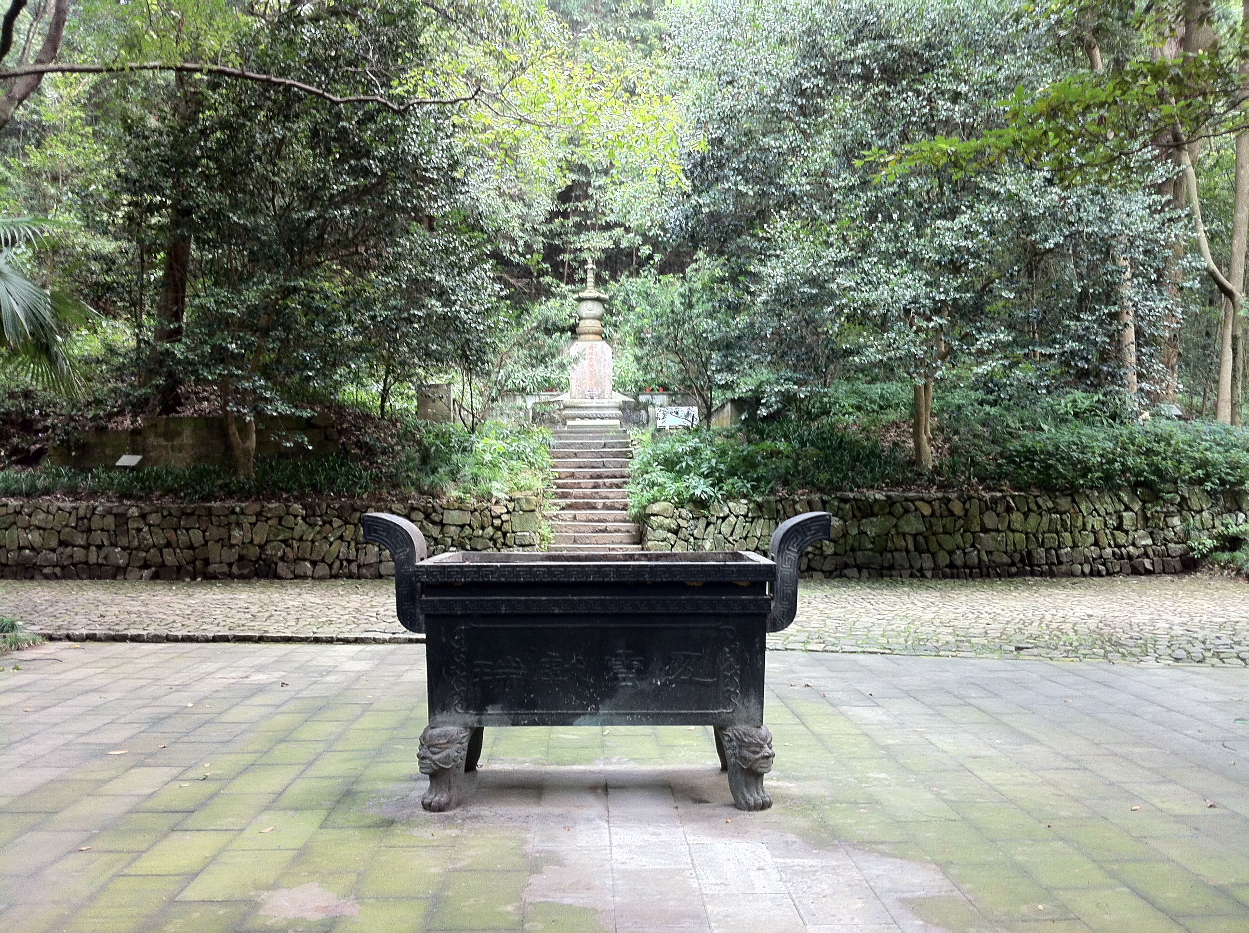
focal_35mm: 35
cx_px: 624
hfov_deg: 52.7
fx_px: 1261
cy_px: 466
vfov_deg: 40.6
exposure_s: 1/15
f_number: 2.8
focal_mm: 3.85
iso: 80
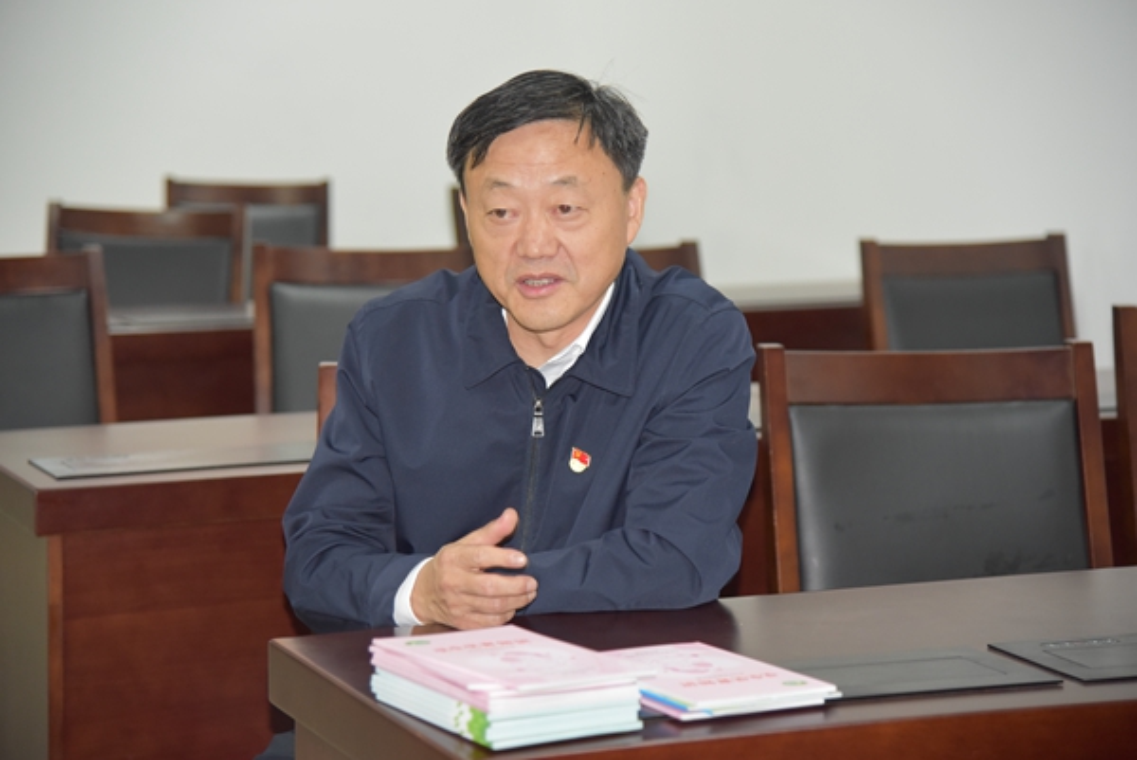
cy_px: 380
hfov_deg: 22.1
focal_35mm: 92
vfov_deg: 14.9
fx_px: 2908
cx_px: 568
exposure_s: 1/60
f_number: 4
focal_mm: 92
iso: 3200
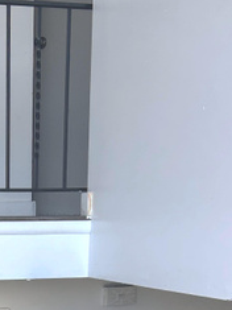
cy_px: 451
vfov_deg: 20.2
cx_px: -28
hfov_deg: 16.8
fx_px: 760
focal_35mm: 85
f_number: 1.5
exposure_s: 1/456
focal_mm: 5.7
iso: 50
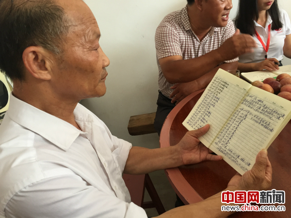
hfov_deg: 61.7
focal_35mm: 29
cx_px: 146
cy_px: 109
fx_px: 244
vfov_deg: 48.2
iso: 64
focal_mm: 4.15
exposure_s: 1/33
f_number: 2.2
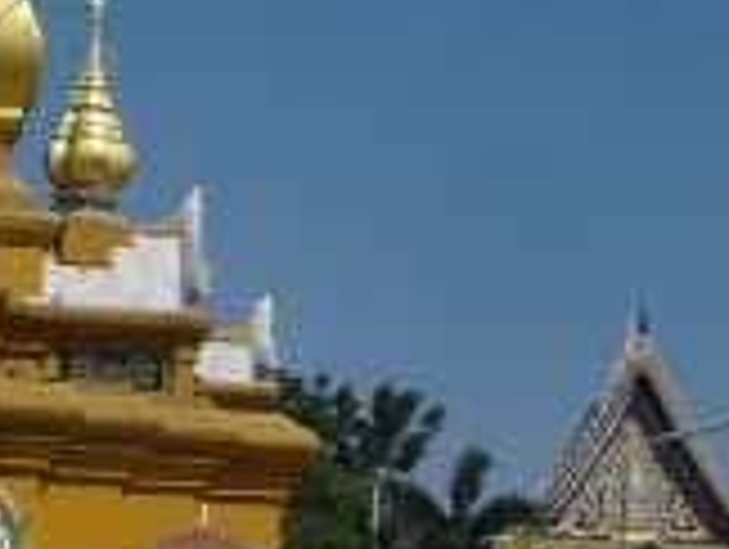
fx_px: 2995
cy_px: 180
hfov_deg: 13.6
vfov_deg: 10.5
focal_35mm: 142
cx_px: -94
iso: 80
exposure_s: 1/400
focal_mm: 6.3
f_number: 7.8
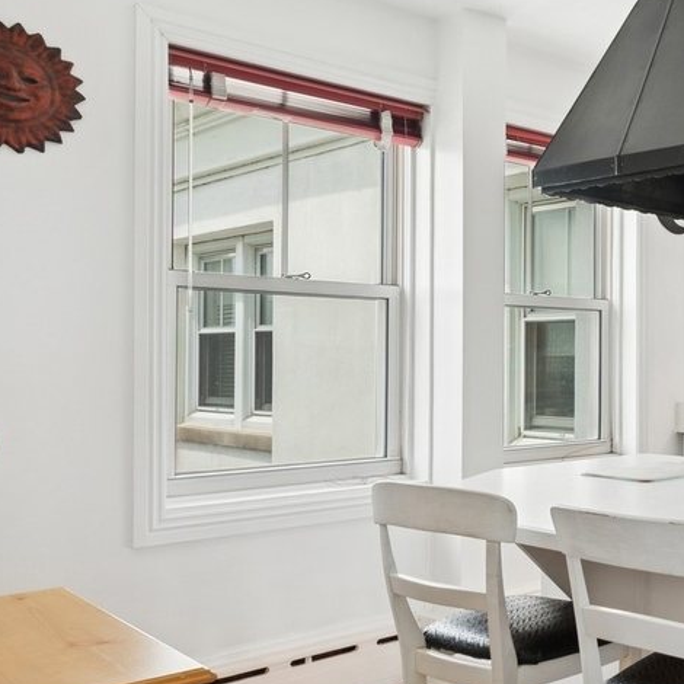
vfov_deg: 40.9
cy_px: 370
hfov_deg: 33.4
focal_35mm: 41
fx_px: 917
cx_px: 819
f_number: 8
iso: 200
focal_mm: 14
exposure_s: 1/30
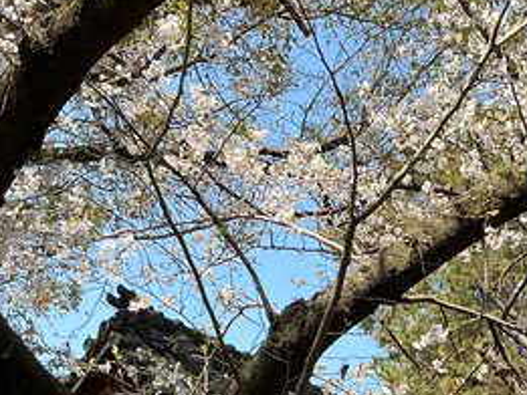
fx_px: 1081
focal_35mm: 71
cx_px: 501
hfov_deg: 26.2
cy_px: 459
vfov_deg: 19.6
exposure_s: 1/519
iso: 25
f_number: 1.8
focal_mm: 3
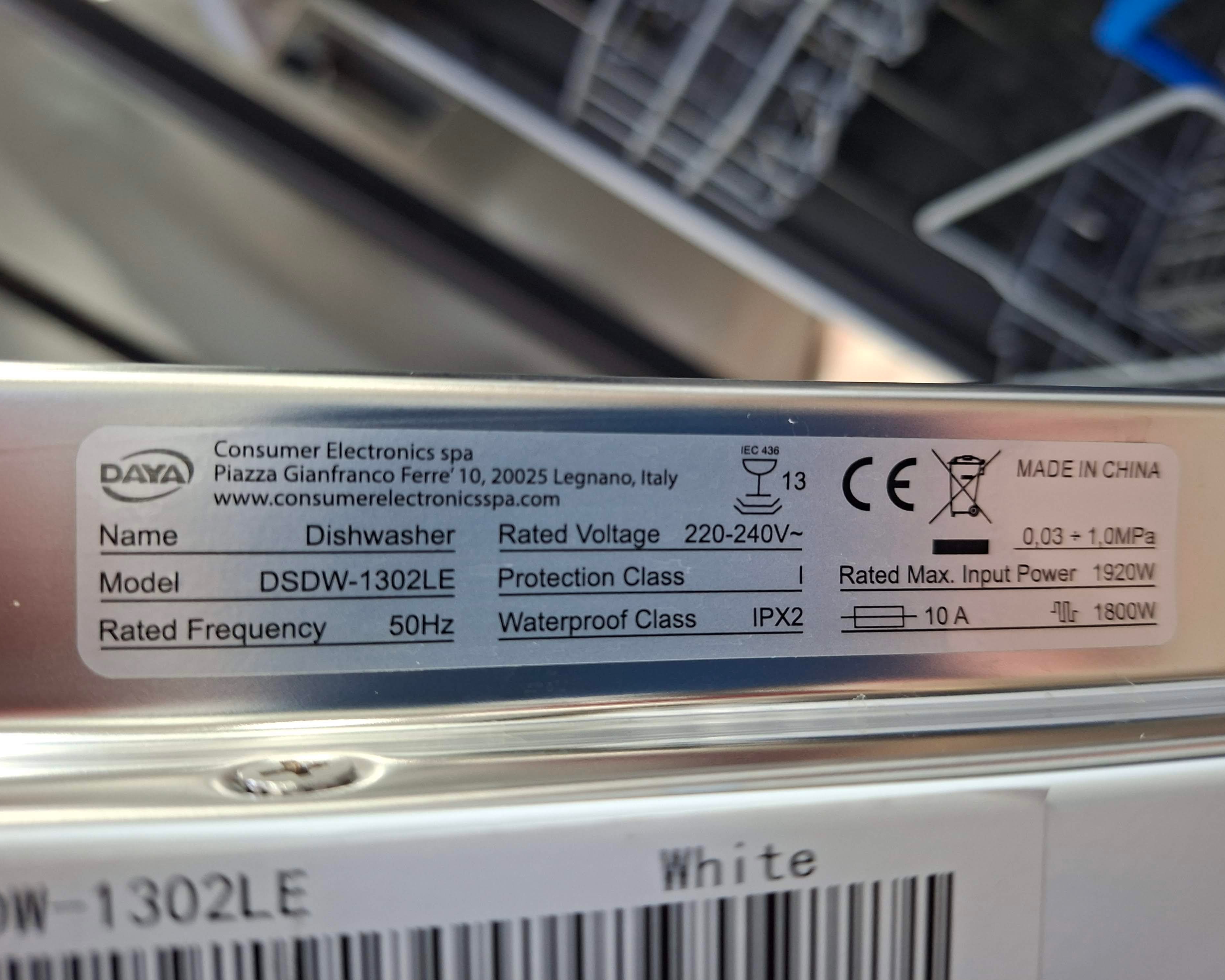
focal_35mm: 24
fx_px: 870
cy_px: 491
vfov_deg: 58.8
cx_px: 632
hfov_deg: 70.3
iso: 400
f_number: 1.8
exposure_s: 1/33
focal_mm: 5.54
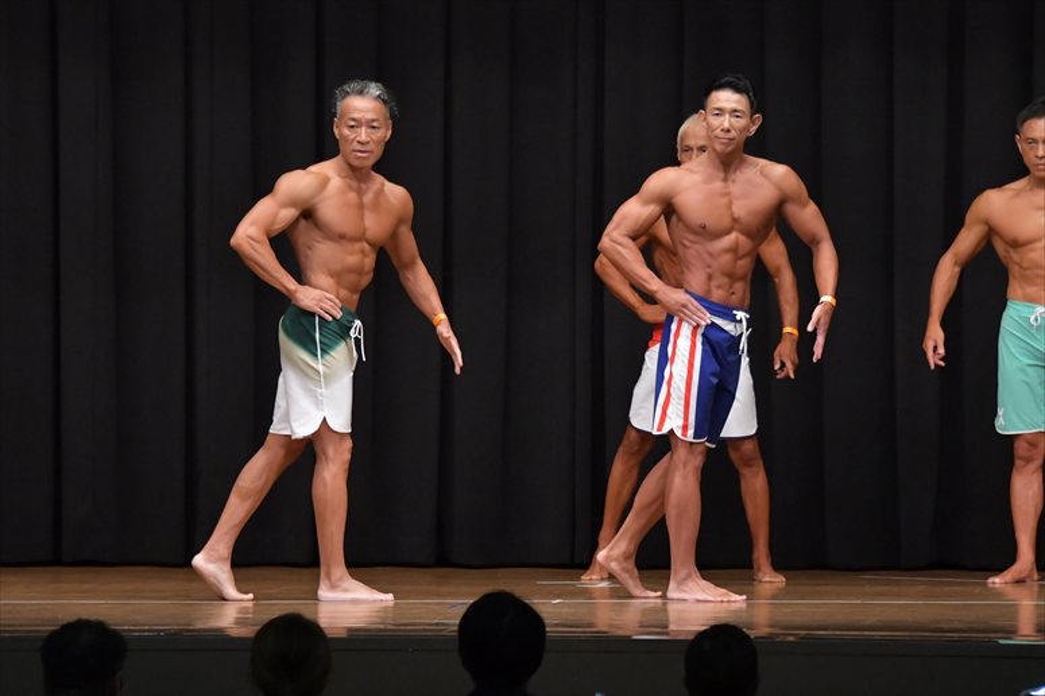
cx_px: 522
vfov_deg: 7.3
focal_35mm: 187
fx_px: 5426
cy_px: 348
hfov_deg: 11.0
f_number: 5.6
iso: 6400
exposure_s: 1/400
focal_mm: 125
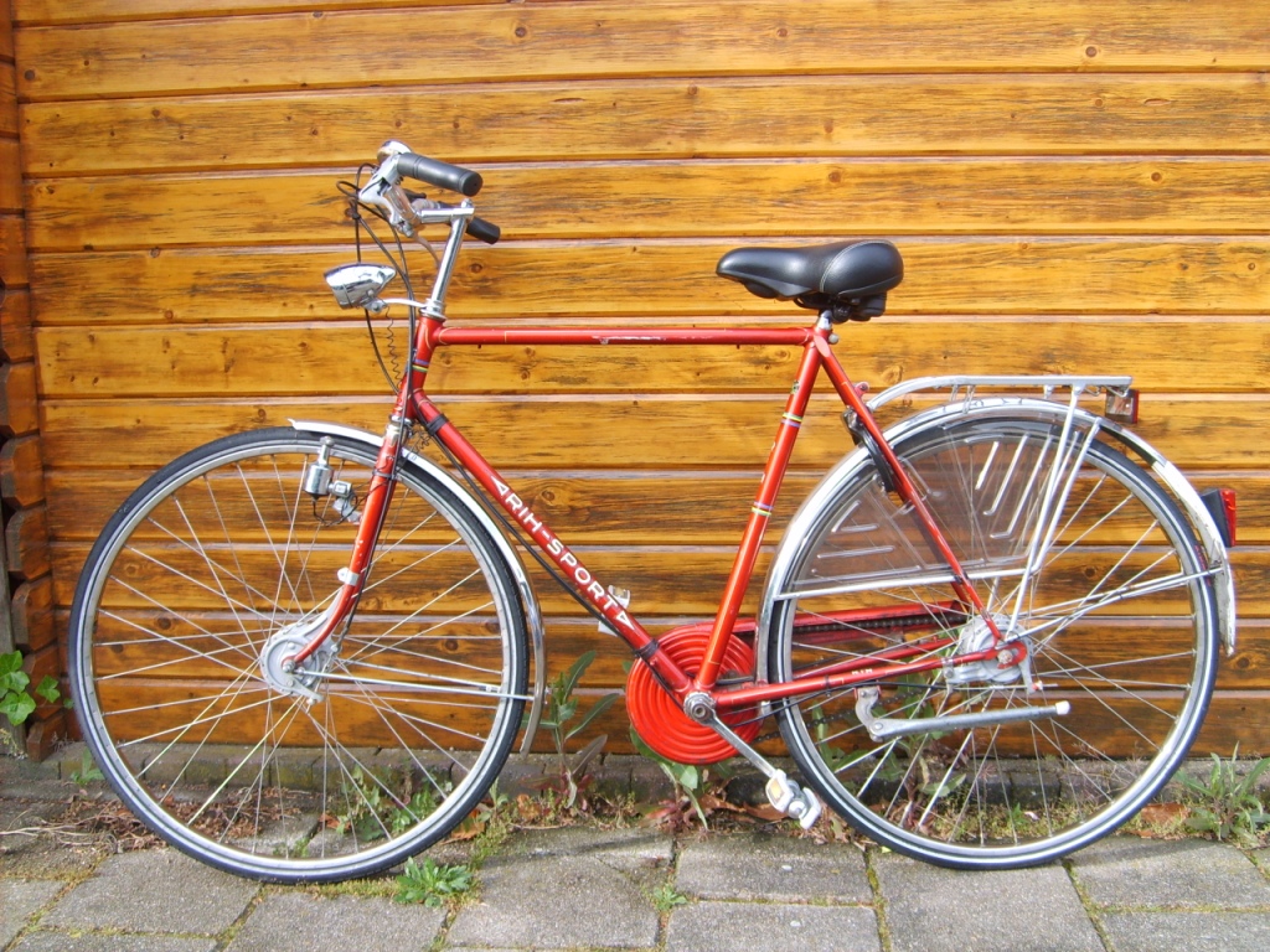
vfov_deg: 40.7
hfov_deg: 52.6
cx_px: 635
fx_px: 1284
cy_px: 476
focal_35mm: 35
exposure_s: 1/180
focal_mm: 5.8
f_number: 2.8
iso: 50
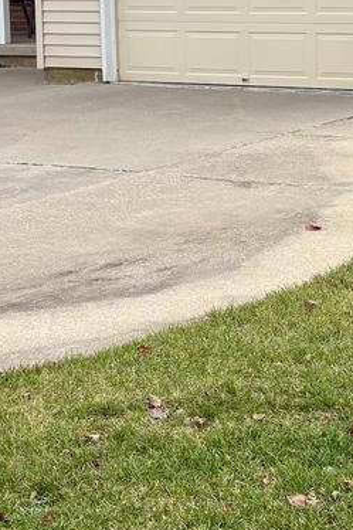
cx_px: 223
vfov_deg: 18.3
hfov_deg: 12.3
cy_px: 142
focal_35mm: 111
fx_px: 1634
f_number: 1.6
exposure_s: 1/2538
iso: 64
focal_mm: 5.96
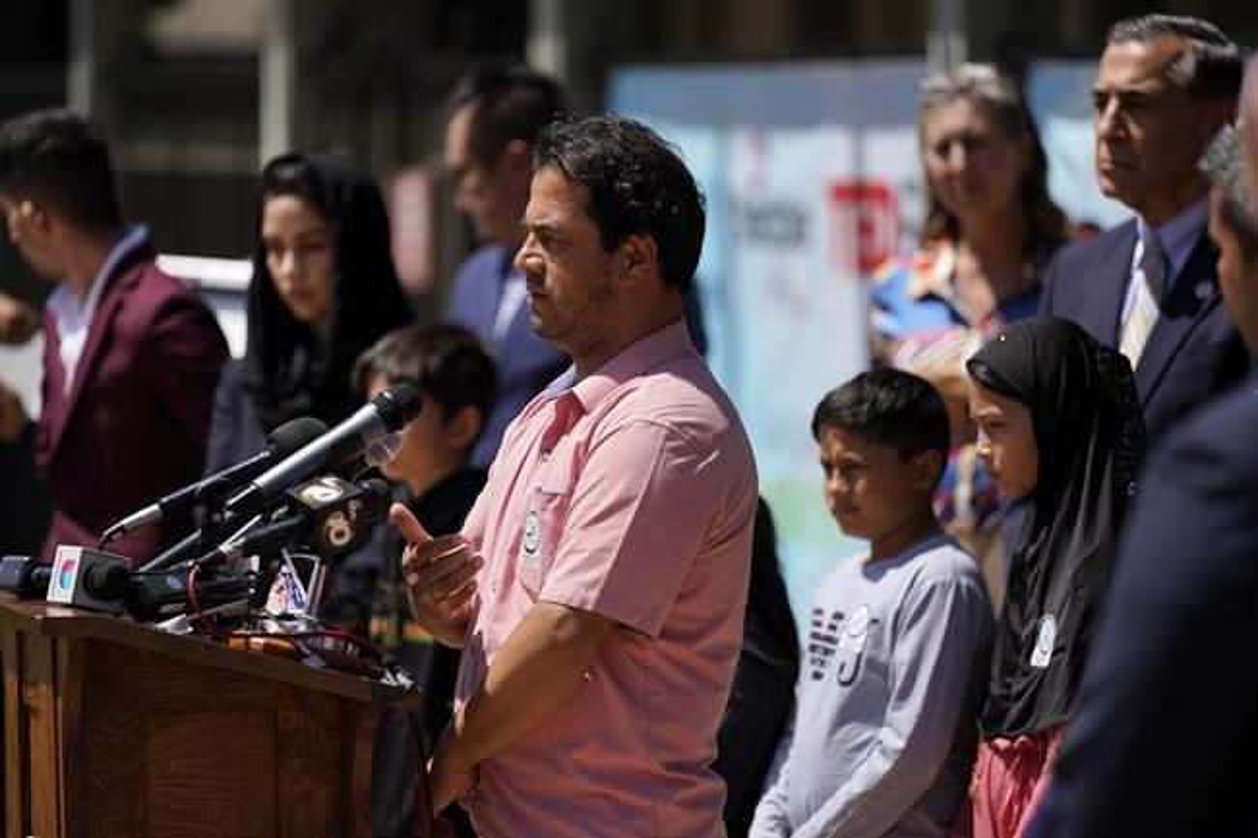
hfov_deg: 10.3
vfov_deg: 6.9
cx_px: 629
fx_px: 6987
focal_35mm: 200
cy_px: 419
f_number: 2.8
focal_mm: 200
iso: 125
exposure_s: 1/4000
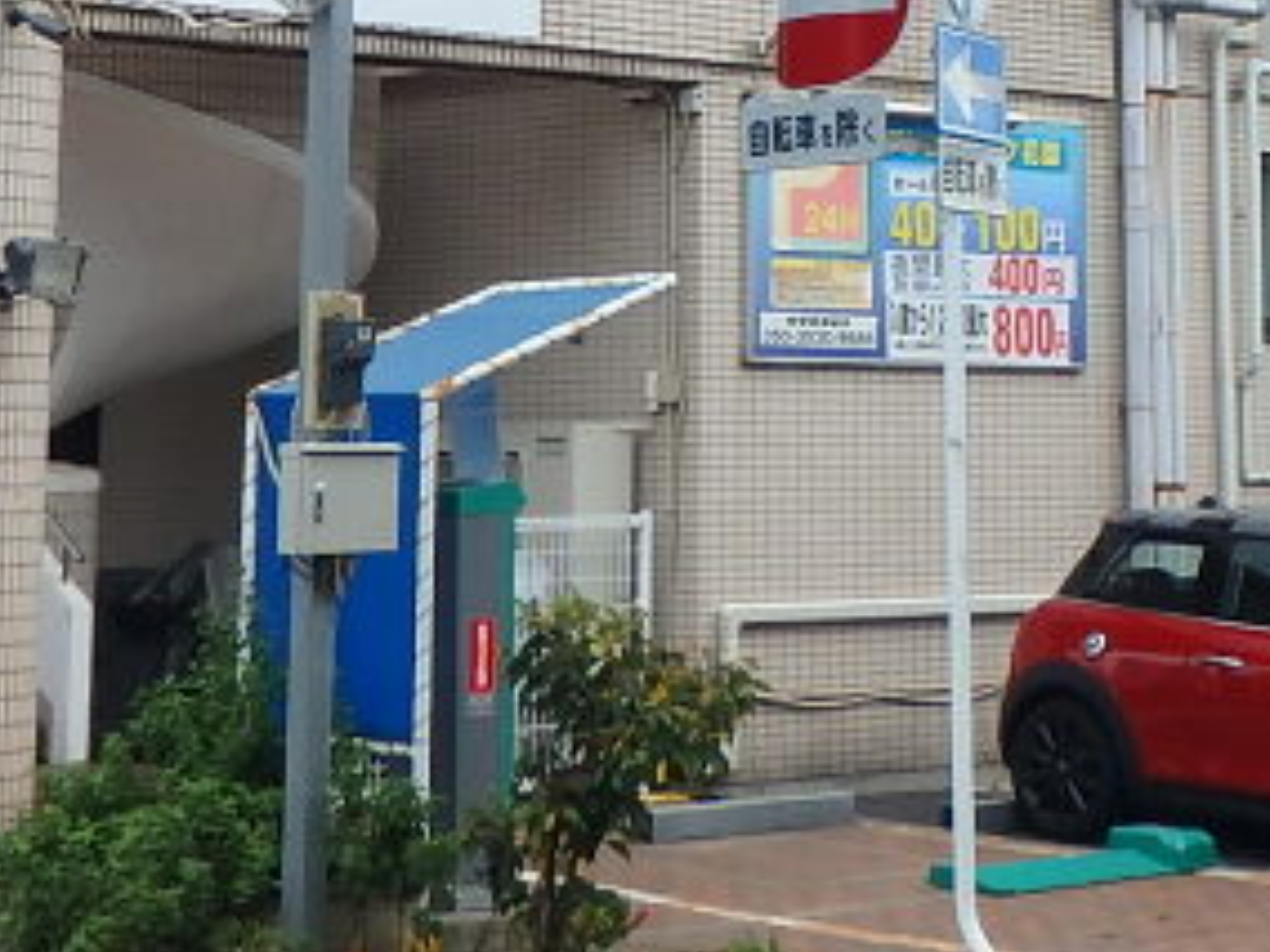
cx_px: 926
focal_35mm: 114
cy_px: -349
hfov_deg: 17.2
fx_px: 4182
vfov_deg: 12.5
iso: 125
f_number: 4.9
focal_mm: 6
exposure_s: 1/250
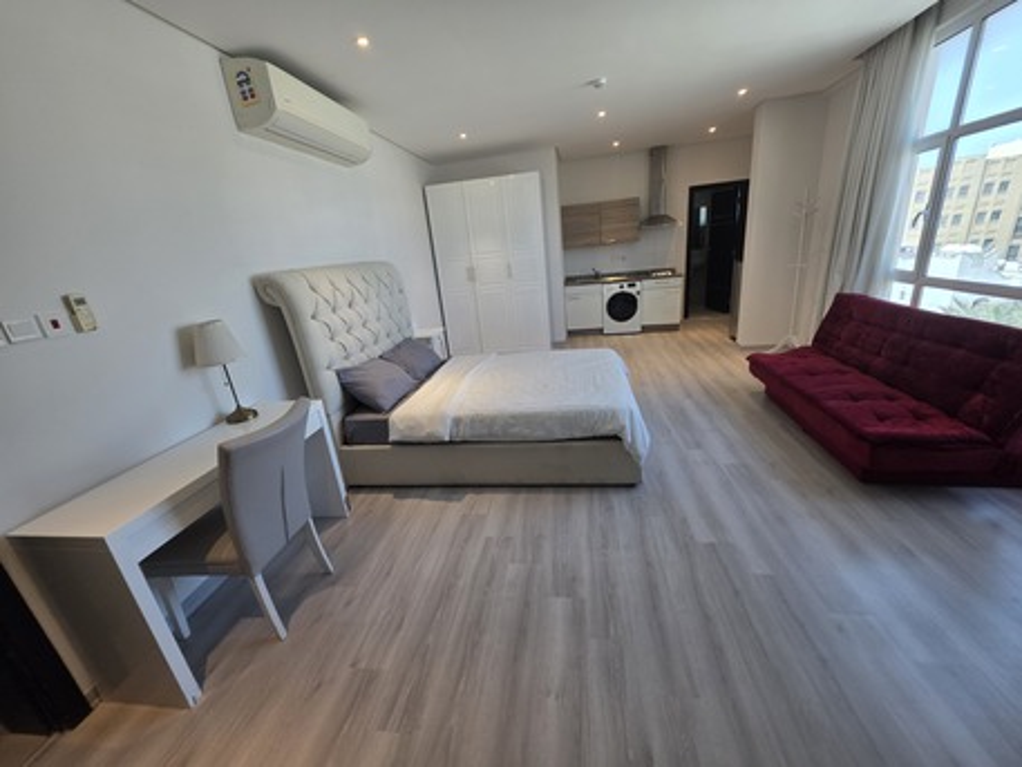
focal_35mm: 13
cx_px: 511
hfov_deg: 106.2
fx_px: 384
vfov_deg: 89.9
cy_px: 384
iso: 50
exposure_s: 1/100
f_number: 1.9
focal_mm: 2.2
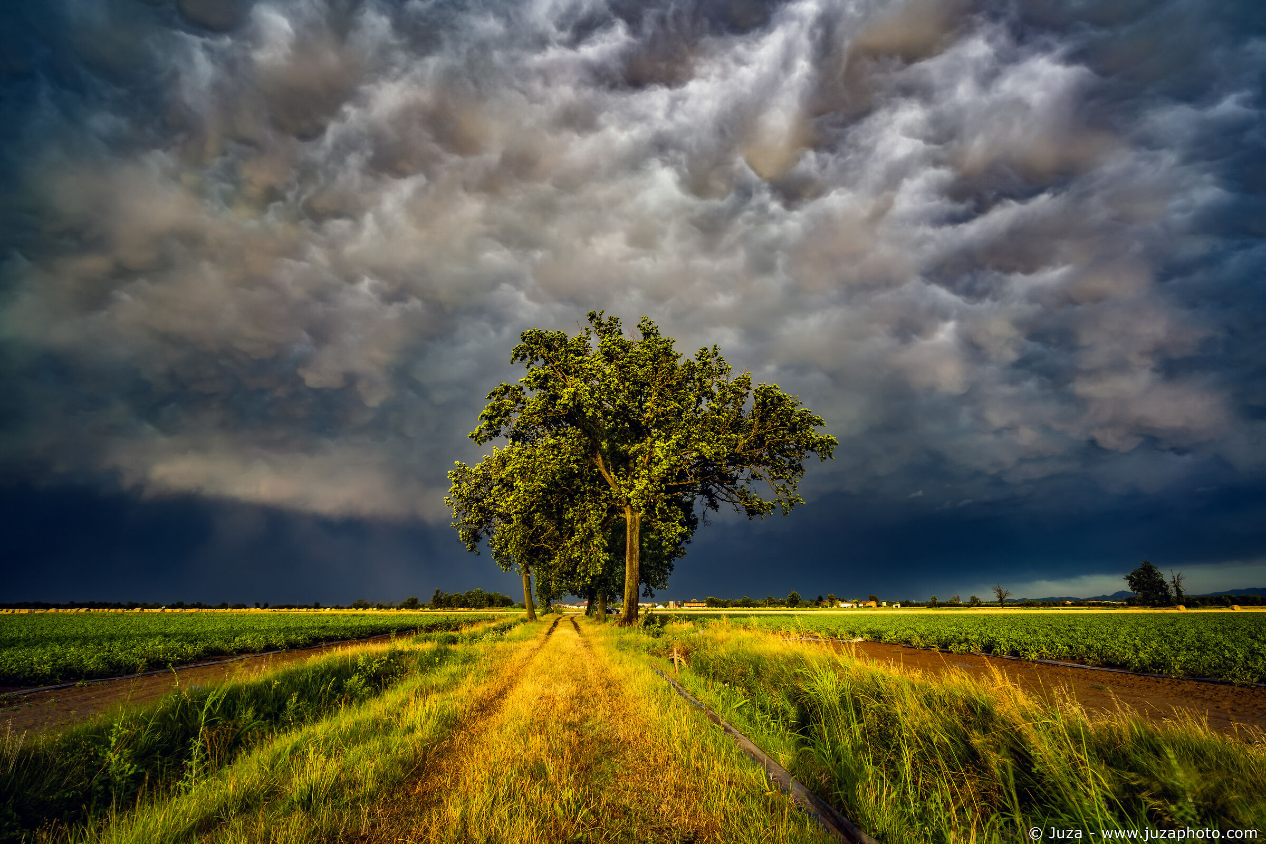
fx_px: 633
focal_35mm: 18
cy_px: 422
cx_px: 633
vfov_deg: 67.4
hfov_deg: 90.0
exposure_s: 1/13
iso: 100
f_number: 11
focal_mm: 18
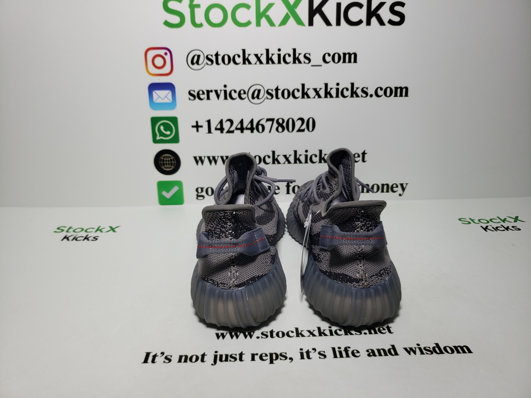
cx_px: 266
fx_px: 399
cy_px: 199
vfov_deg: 53.1
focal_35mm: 26
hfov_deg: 67.3
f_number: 1.5
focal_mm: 4.3
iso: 50
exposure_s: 1/478
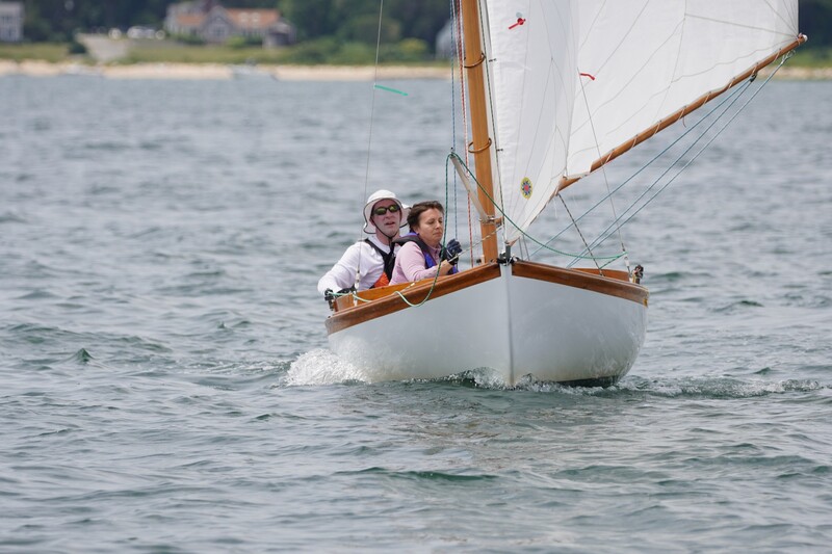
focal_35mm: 470
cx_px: 416
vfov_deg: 2.9
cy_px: 277
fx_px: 10848
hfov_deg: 4.4
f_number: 5.6
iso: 200
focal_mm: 313
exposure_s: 1/1250
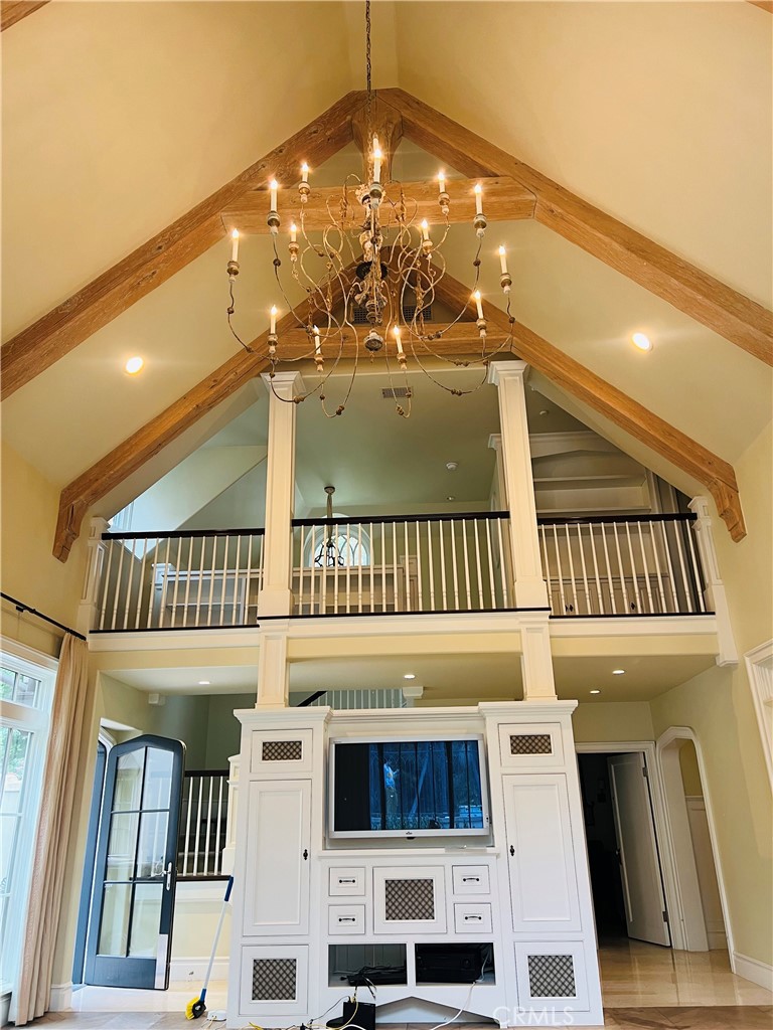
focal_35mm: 26
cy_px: 515
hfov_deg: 53.1
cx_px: 386
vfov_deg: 67.3
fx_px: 774
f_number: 1.5
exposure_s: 1/60
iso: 125
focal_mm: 5.7
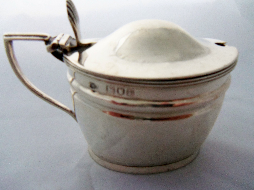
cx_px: 127
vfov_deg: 49.6
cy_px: 95
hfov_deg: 63.5
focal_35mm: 28
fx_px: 205
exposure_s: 1/25
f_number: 3.9
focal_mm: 5.1
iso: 400
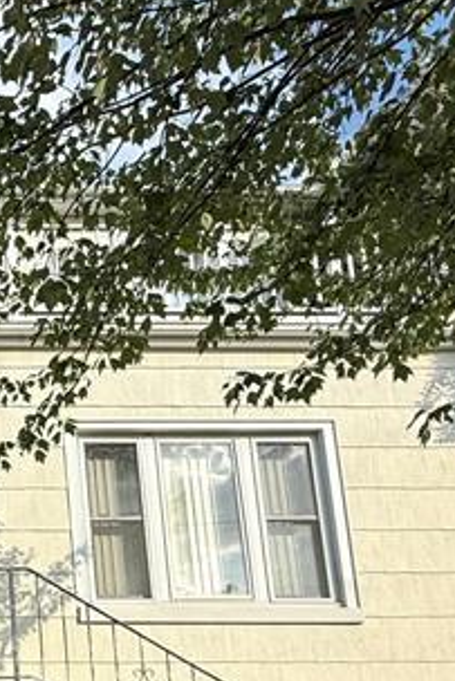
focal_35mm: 49
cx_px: -191
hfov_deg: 23.2
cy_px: 580
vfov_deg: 38.2
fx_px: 928
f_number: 2.2
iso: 50
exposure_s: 1/1656
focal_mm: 2.22
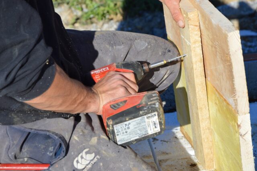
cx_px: 128
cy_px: 86
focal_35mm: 158
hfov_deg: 13.1
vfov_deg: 8.7
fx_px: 1123
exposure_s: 1/250
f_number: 8
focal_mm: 105
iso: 100
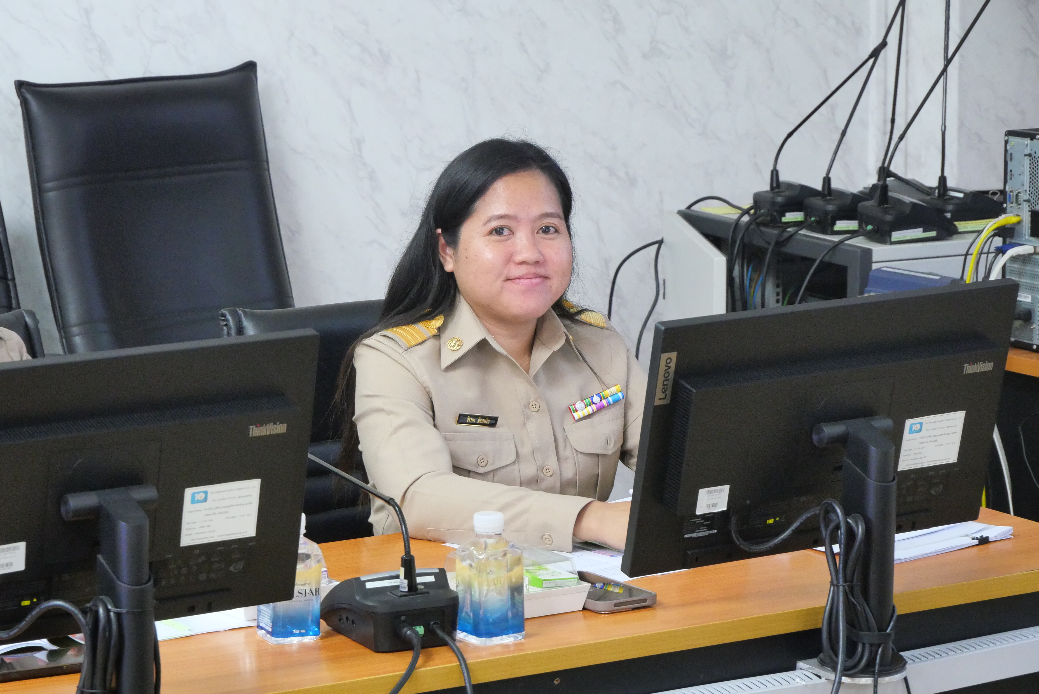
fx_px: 3581
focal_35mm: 124
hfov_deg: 16.5
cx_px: 520
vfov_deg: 11.1
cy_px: 347
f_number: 7.1
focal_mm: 60
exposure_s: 1/15
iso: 3200
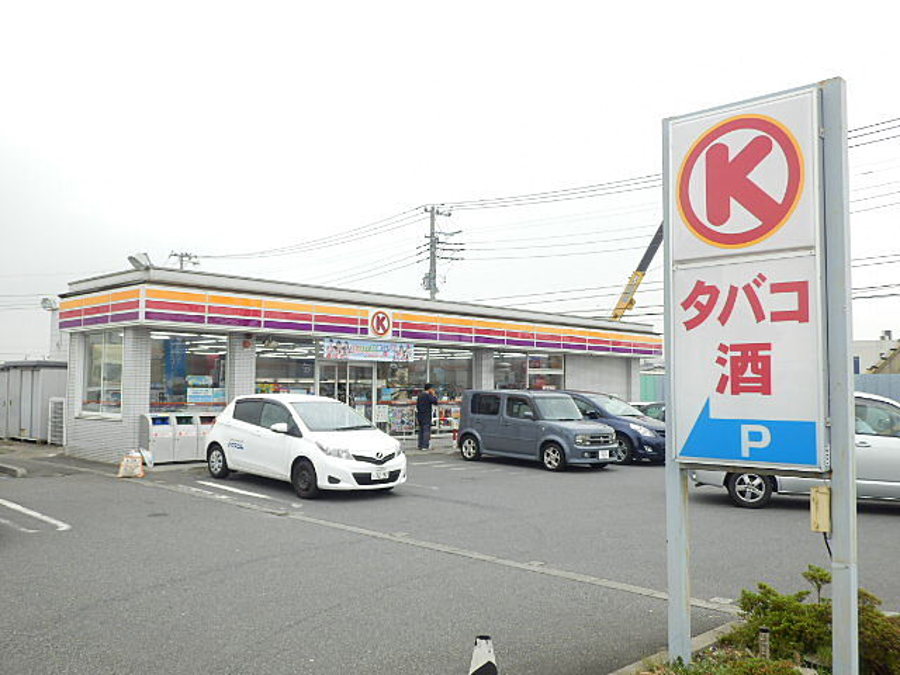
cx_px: 450
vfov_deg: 38.7
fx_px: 962
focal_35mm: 37
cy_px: 338
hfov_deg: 50.1
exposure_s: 1/160
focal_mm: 6.6
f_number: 3.9
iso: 80
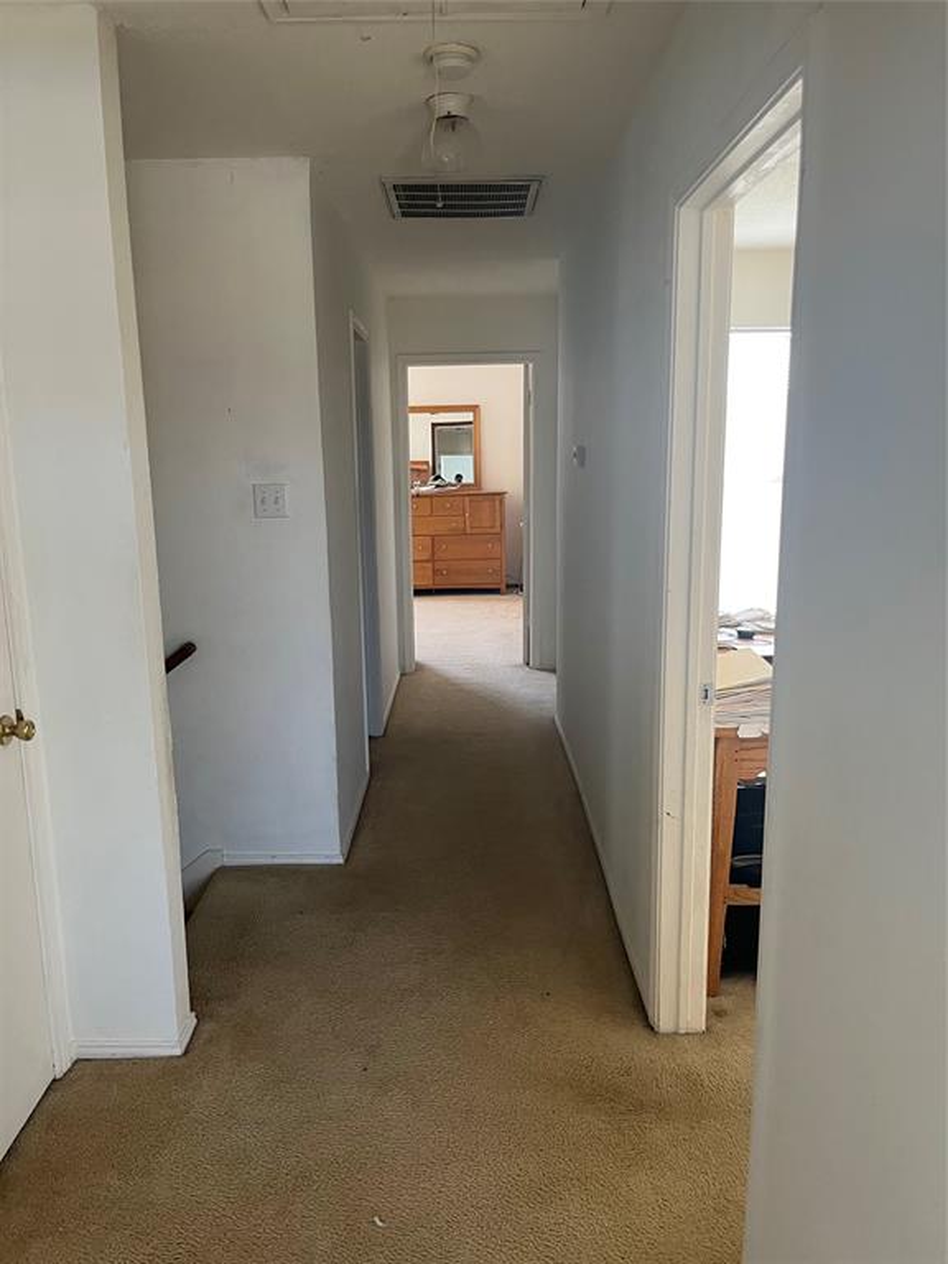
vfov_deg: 67.3
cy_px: 632
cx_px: 474
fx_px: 949
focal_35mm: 26
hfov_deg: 53.1
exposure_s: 1/81
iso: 125
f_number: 1.6
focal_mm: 5.1
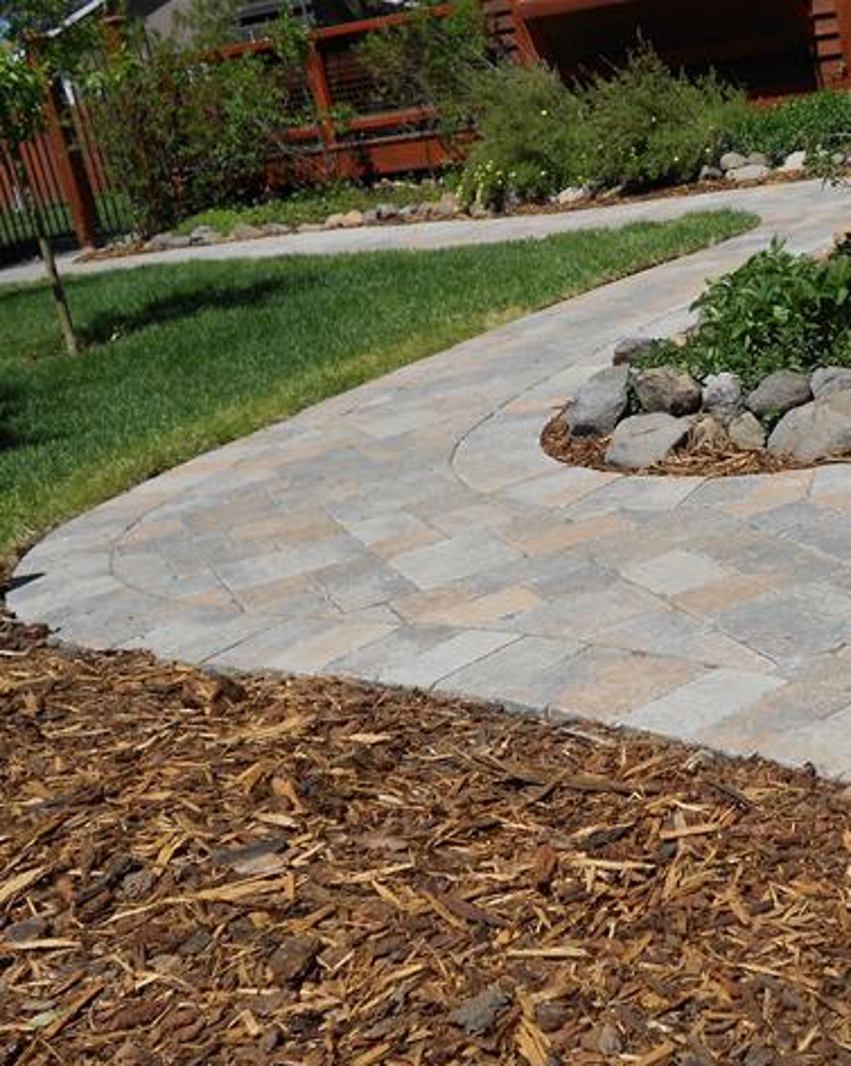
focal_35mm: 49
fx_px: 1544
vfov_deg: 38.1
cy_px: 540
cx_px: 650
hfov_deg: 30.2
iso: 80
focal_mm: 6.7
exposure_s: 1/1250
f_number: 3.9
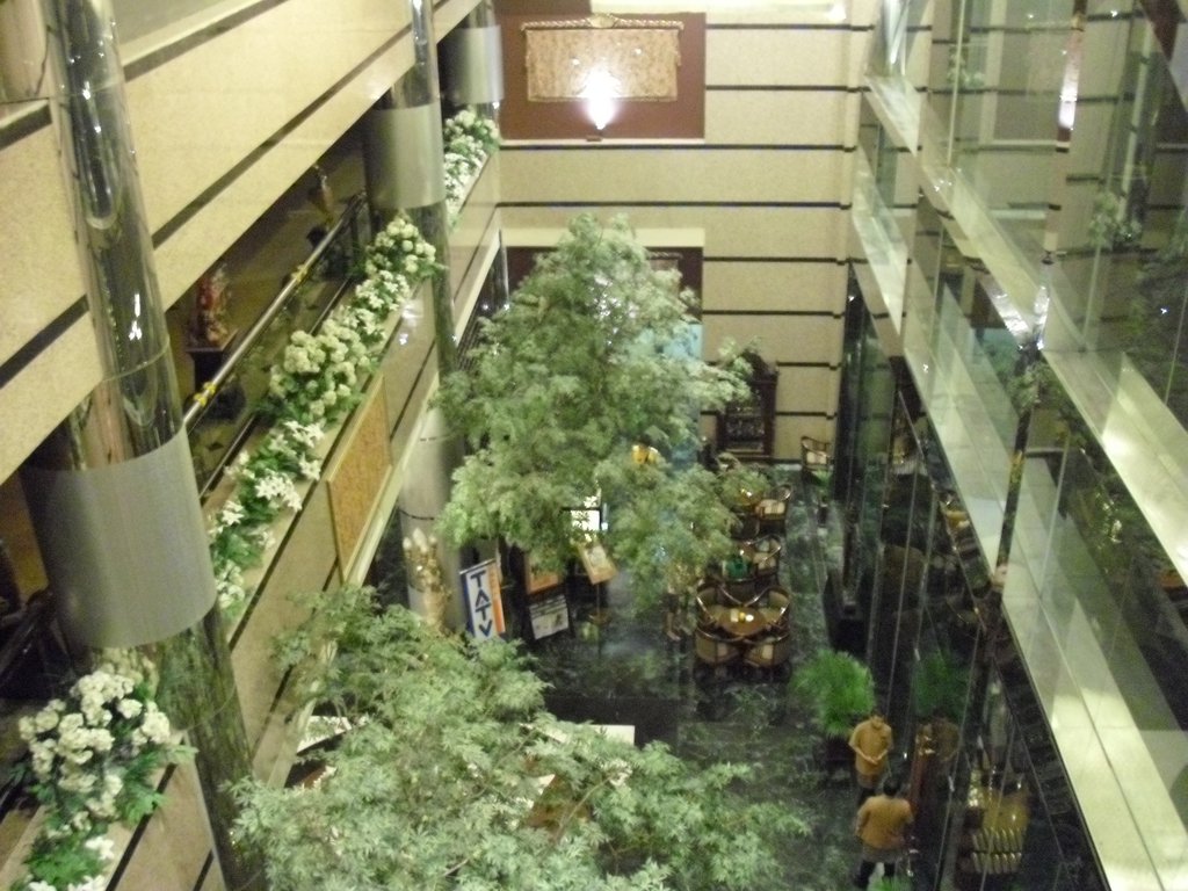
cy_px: 446
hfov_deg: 49.0
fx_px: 1304
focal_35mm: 38
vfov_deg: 37.7
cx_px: 594
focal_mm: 6.2
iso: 800
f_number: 2.8
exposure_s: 1/13
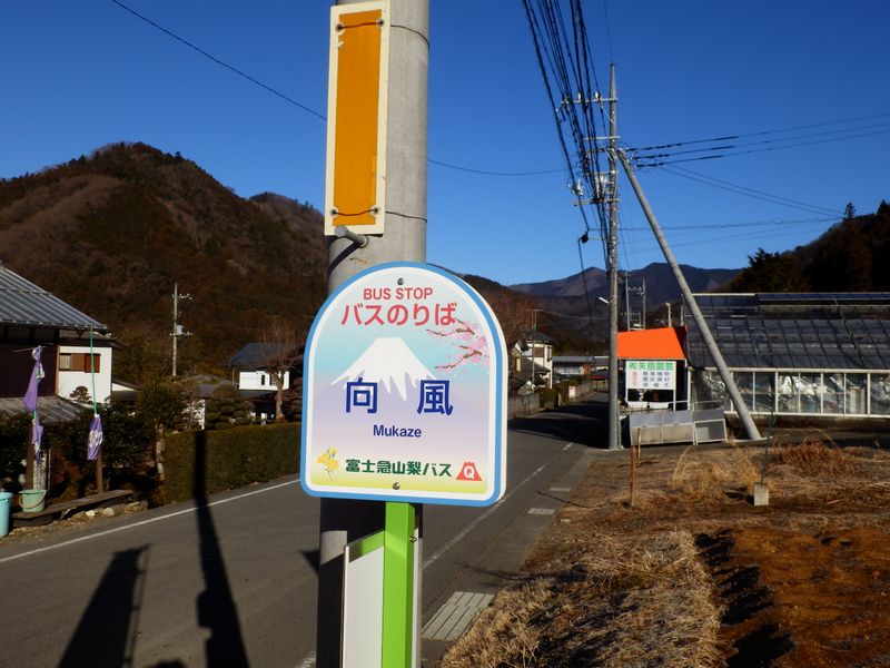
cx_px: 445
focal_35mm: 37
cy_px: 334
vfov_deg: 38.7
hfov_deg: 50.1
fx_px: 951
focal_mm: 6.6
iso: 80
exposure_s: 1/250
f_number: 9.9
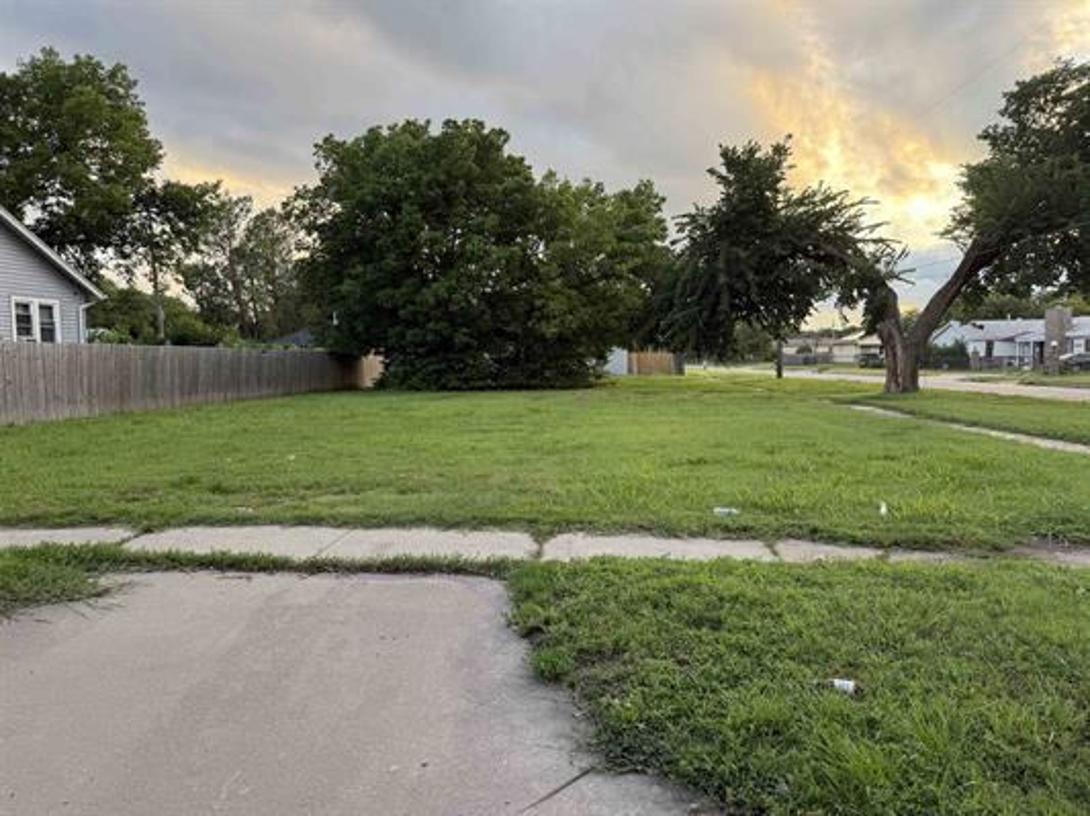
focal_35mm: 24
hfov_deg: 71.6
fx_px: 755
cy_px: 408
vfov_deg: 56.8
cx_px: 545
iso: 100
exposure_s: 1/345
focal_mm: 6.76
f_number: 1.78
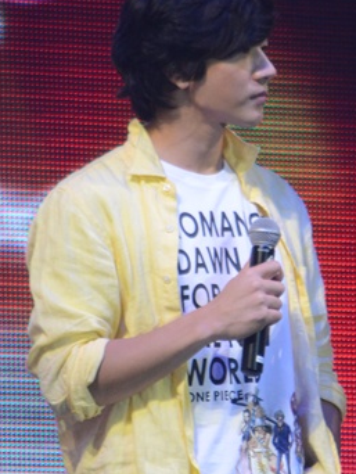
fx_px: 13846
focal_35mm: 1011
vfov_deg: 2.0
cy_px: 280
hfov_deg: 1.5
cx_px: 333
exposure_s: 1/160
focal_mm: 300
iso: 1600
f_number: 5.6
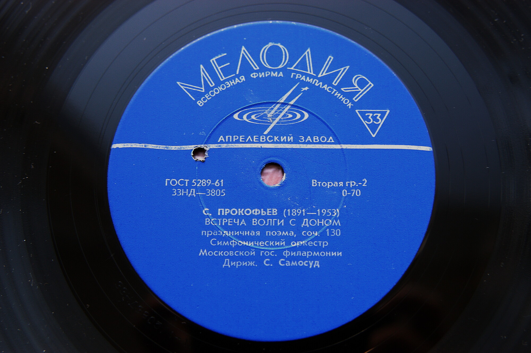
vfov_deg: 25.7
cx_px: 266
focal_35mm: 52
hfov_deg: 37.9
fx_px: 774
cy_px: 176
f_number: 3.5
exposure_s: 1/45
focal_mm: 35
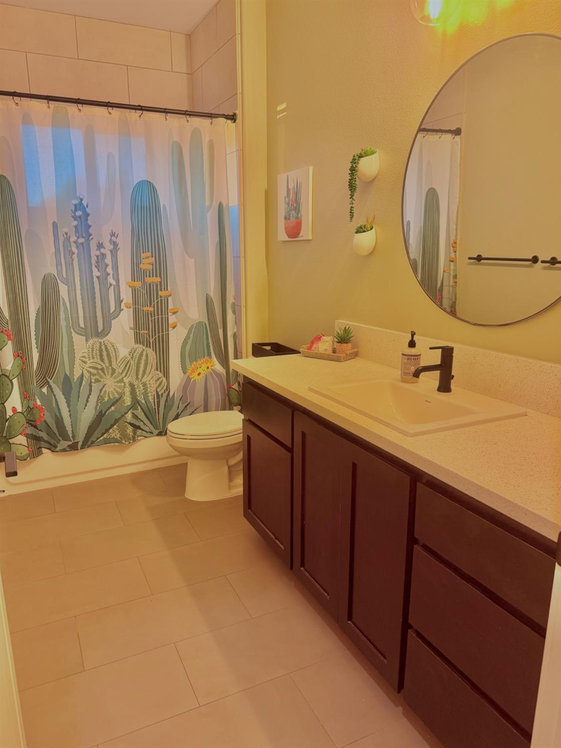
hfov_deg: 56.8
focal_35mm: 24
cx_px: 280
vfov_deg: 71.6
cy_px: 374
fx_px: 518
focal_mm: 6.76
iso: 160
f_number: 1.78
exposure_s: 1/60
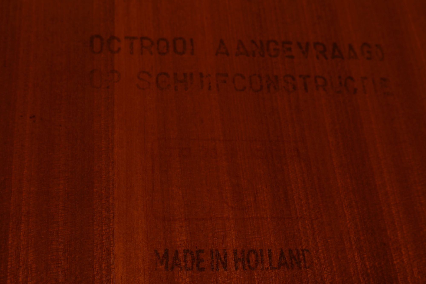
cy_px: 142
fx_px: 379
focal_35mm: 32
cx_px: 213
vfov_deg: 41.1
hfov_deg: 58.7
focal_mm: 21.5
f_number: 6.4
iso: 100
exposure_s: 1/13
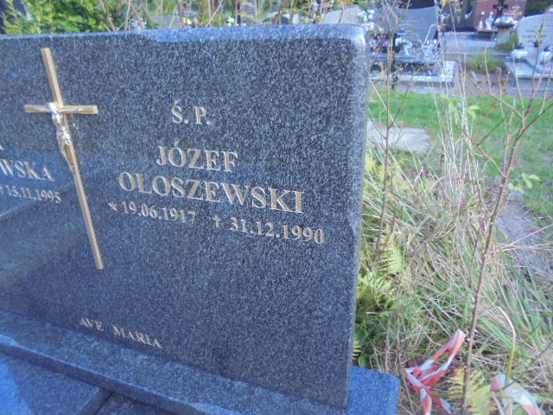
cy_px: 208
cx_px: 276
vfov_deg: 53.1
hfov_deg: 67.3
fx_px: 415
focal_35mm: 26
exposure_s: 1/80
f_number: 3.5
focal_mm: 4.6
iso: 100
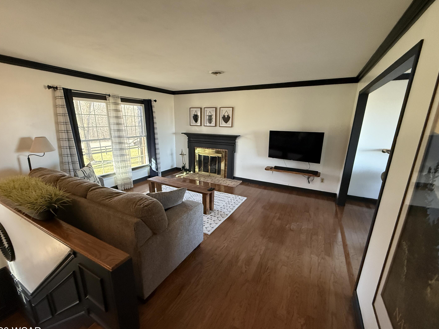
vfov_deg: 81.7
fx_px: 190
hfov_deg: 98.2
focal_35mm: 15
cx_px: 214
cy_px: 171
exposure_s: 1/120
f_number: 2.2
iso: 500
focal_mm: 2.22
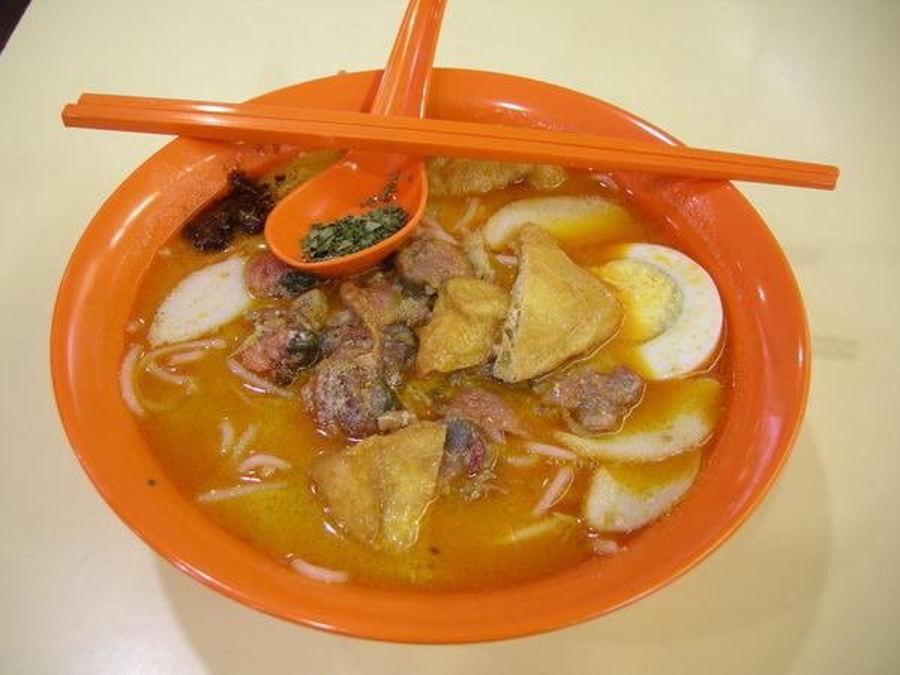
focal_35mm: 36
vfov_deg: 39.7
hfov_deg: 51.4
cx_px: 450
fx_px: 936
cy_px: 338
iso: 100
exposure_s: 1/11.6
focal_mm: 7.5
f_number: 2.7
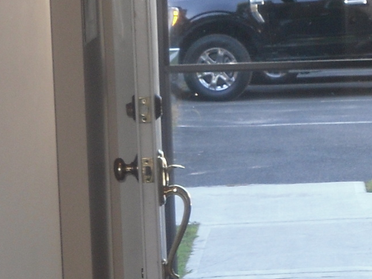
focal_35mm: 215
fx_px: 2310
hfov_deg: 9.2
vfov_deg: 6.9
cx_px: 295
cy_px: 239
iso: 80
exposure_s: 1/45
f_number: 3.5
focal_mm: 6.3
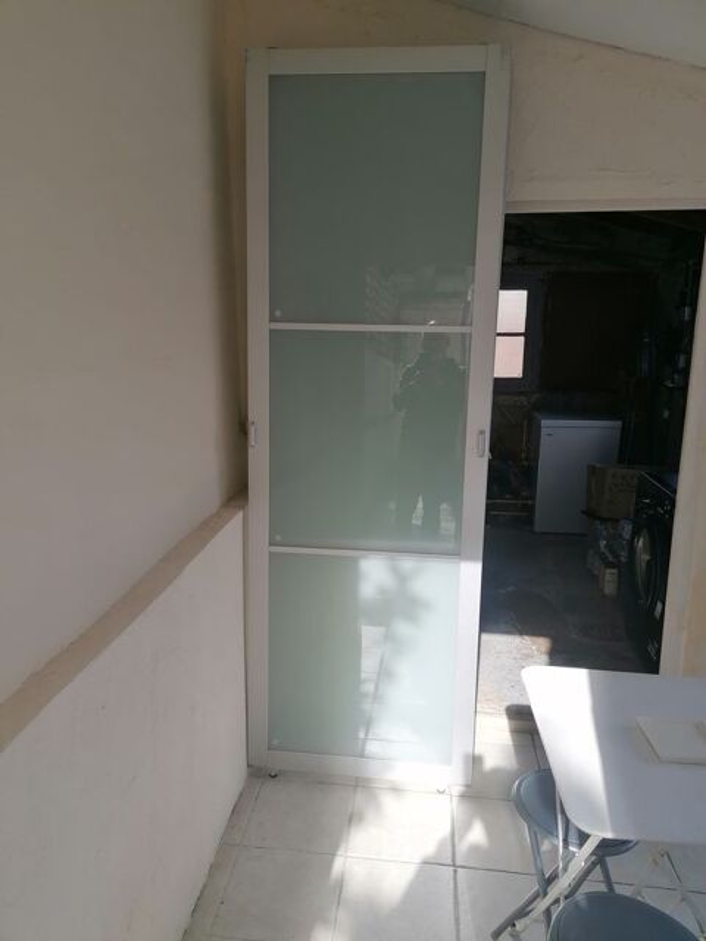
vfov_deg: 65.3
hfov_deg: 51.4
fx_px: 734
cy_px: 470
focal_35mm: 27
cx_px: 353
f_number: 1.8
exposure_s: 1/358
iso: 50
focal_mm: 4.75
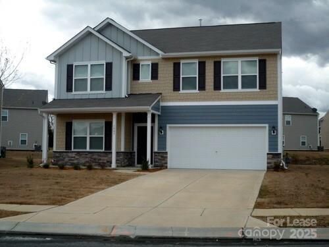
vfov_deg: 29.1
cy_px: 124
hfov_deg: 38.2
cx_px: 164
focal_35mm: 50
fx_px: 475
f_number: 4.3
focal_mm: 8.8
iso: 100
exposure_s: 1/800
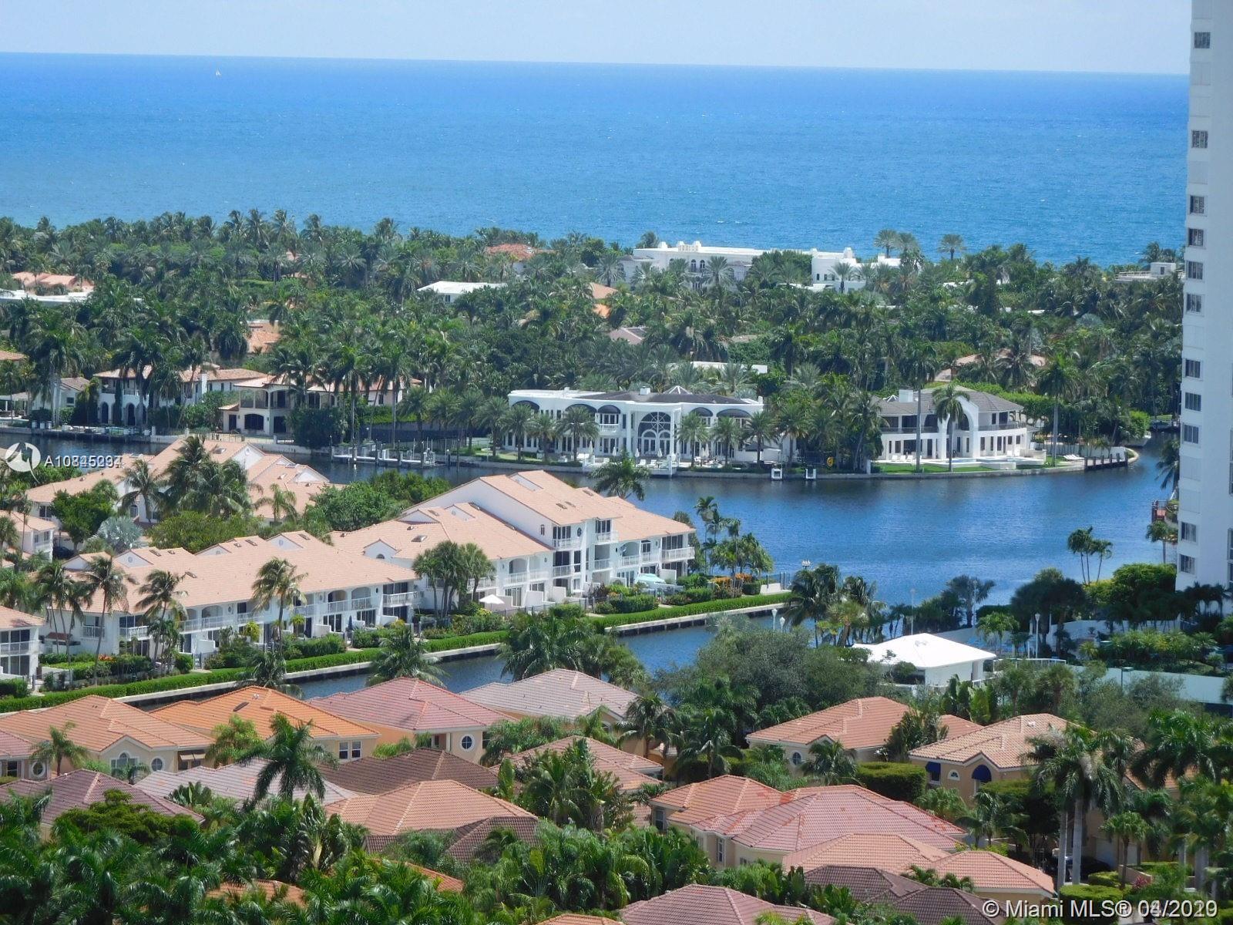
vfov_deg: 9.3
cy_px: 462
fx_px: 5699
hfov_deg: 12.3
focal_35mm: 160
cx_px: 616
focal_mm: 28.5
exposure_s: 1/500
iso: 125
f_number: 5.2
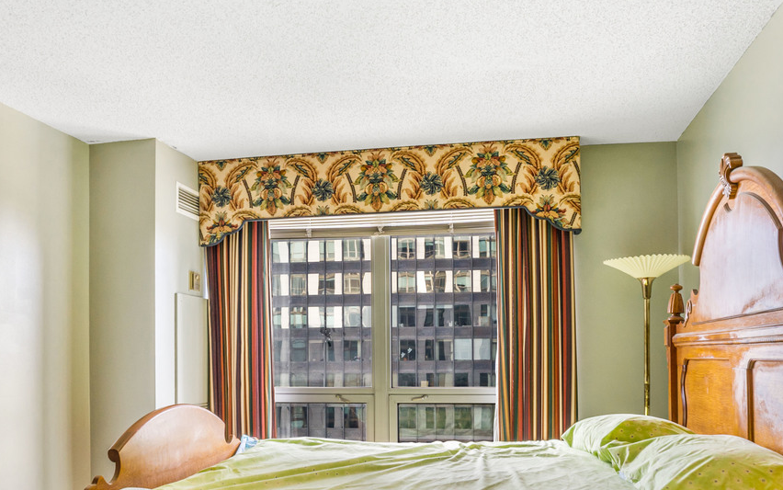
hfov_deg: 61.2
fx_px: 662
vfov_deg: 39.5
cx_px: 370
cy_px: 369
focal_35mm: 31
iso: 320
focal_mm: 16
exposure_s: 1/2
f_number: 9
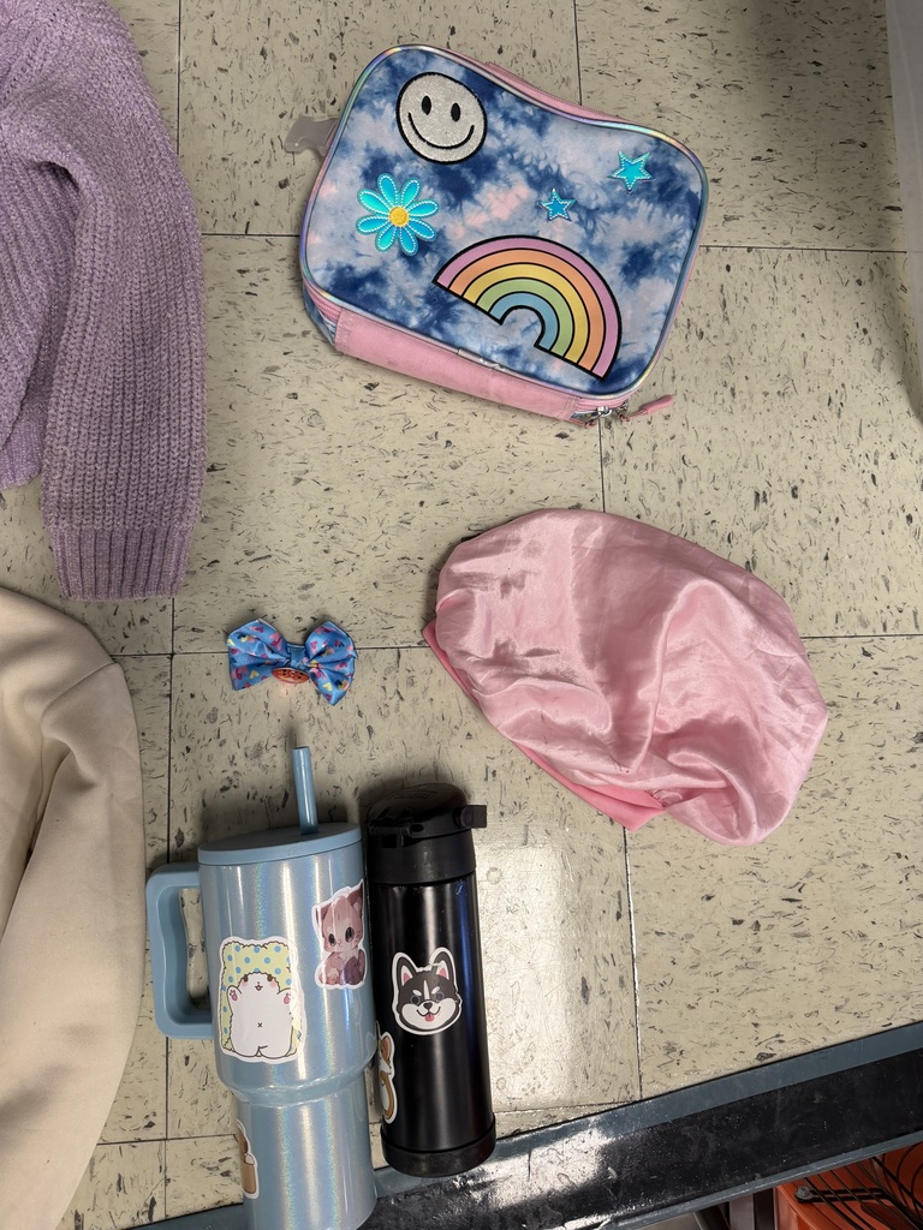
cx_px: 462
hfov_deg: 56.8
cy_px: 615
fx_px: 853
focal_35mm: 24
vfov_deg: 71.6
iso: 200
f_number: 1.78
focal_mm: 6.76
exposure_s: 1/120
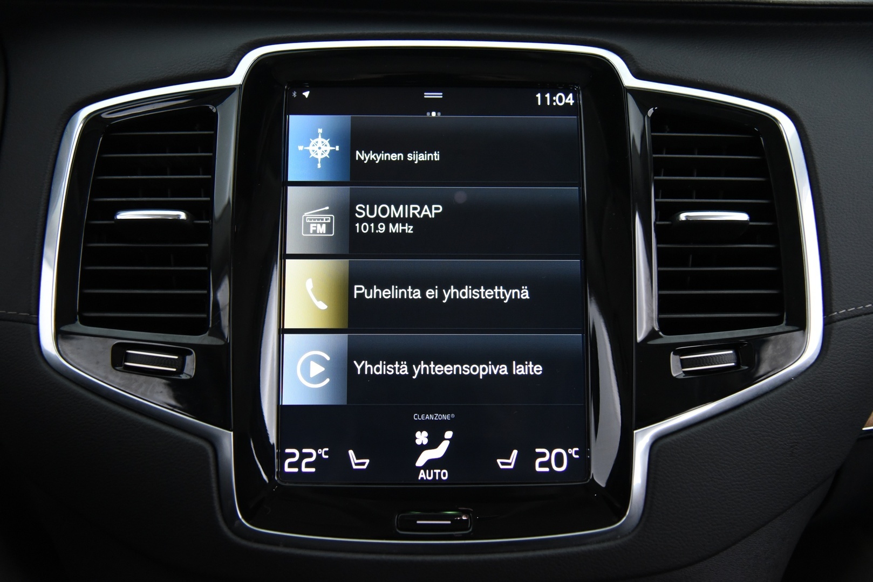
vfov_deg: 35.1
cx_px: 436
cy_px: 291
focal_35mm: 38
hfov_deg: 50.7
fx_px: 922
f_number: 4
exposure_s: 1/40
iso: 4000
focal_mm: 38
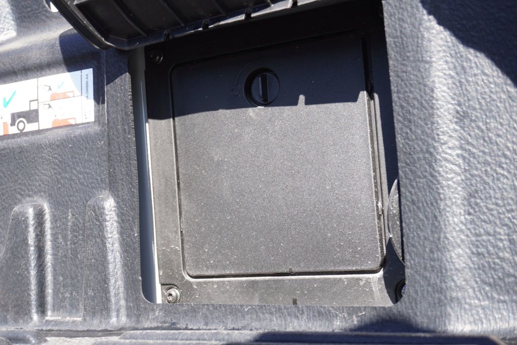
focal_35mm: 48
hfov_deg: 41.1
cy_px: 172
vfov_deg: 28.1
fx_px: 690
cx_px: 258
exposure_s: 1/100
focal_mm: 32
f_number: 6.3
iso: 100
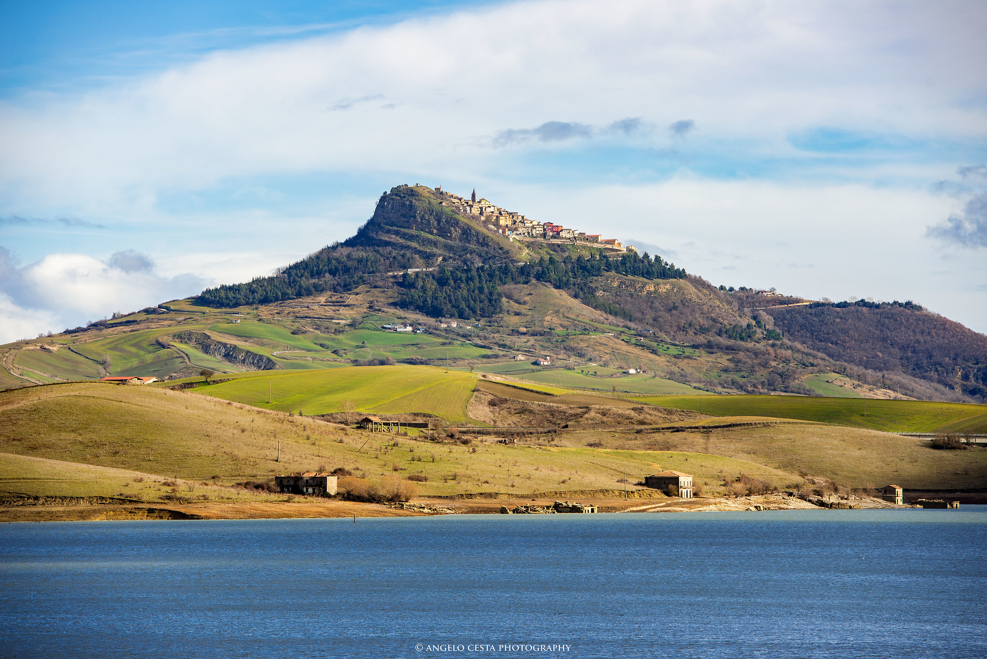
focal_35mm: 180
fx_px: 4937
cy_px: 330
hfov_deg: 11.4
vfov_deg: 7.6
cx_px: 494
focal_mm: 180
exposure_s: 1/320
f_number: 7.1
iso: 100
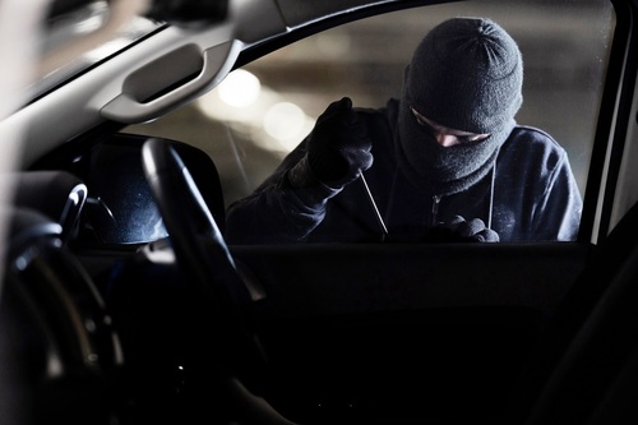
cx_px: 319
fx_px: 2392
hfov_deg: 15.2
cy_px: 212
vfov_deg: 10.2
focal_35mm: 135
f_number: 1.8
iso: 1000
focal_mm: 135
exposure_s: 1/60
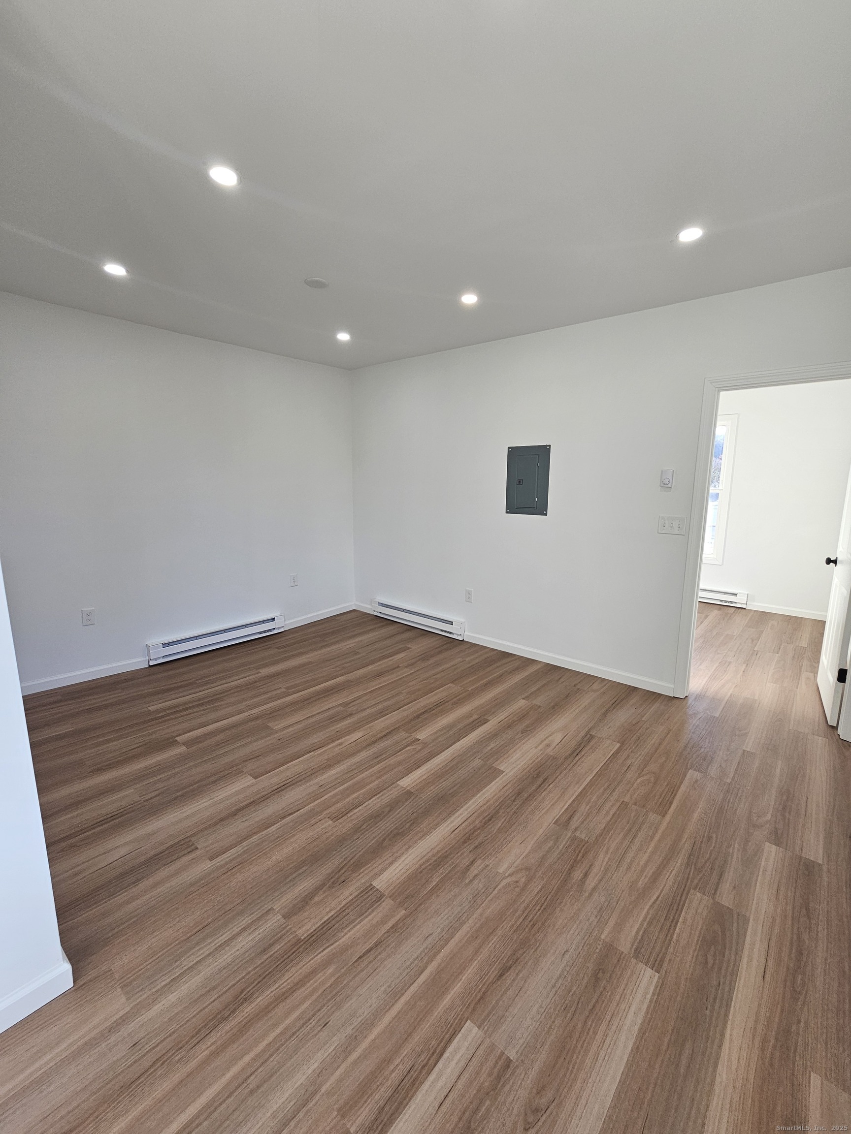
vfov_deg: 106.2
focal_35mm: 13
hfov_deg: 89.9
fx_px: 426
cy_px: 567
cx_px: 426
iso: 64
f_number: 2.2
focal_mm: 2.2
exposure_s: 1/120
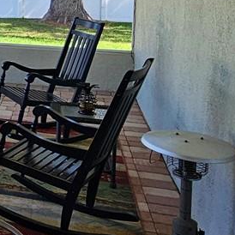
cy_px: -6
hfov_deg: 19.6
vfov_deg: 24.4
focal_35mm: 67
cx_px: -180
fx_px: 515
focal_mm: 2.2
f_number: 2.2
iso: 64
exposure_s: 1/281
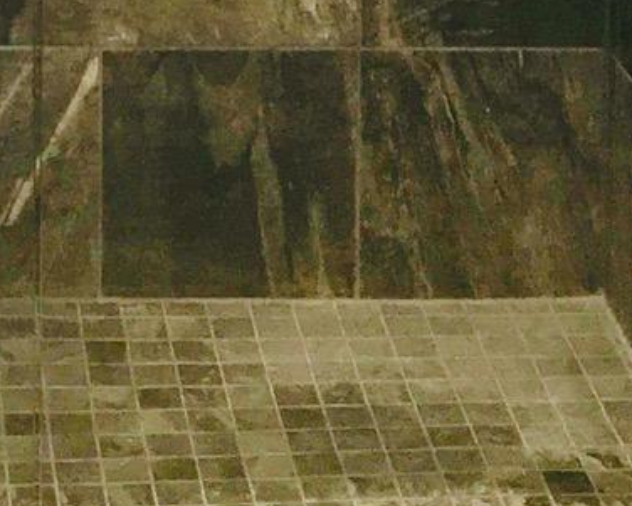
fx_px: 2881
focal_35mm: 154
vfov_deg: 9.0
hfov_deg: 12.2
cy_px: -709
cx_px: -151
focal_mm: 4.15
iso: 32
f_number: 2.2
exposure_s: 1/30
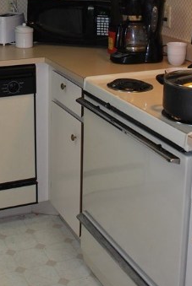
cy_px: 32
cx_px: 67
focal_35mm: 68
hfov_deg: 20.0
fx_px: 542
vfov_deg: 28.5
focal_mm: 20
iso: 200
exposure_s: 1/60
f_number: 3.8
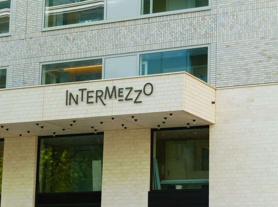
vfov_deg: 13.5
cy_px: 104
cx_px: 139
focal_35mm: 109
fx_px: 873
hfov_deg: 18.1
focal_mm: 19.4
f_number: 5.3
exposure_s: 1/60
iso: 100
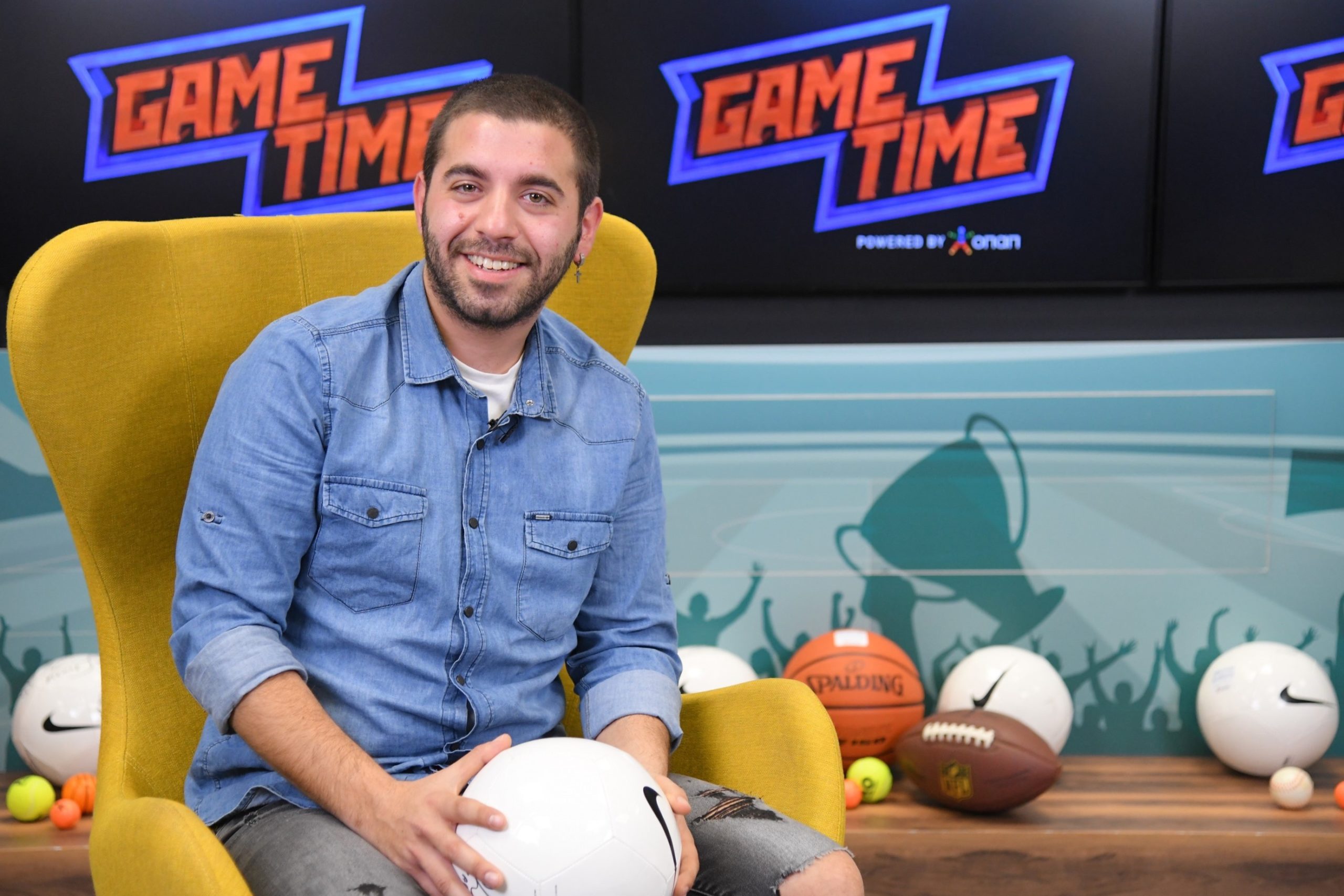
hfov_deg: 31.0
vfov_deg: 20.9
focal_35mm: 65
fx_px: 2426
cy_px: 448
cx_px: 672
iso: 2500
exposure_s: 1/400
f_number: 4
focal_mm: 65
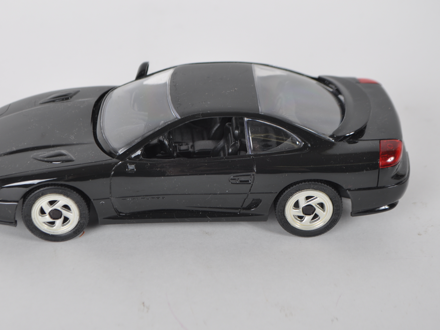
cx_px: 173
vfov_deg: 16.4
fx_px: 1144
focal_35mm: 90
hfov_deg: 21.7
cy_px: 169
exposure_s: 1/125
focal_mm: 50
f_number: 9
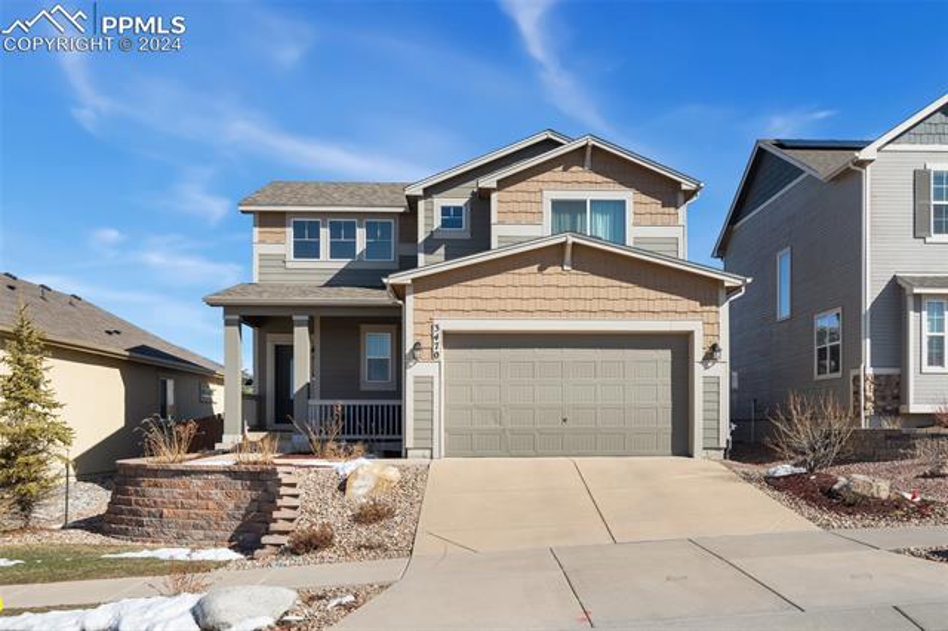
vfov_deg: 41.1
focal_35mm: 32
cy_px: 316
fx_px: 842
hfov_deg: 58.7
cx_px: 474
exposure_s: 1/1500
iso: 1250
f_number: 8
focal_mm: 32
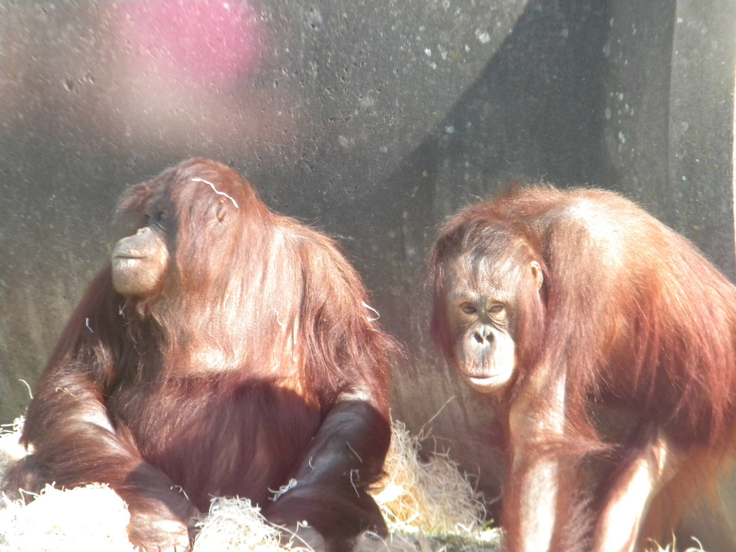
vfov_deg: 8.1
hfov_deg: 10.8
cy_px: 276
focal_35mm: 183
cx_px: 368
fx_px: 3891
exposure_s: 1/384
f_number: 5.2
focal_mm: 33.1
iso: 400
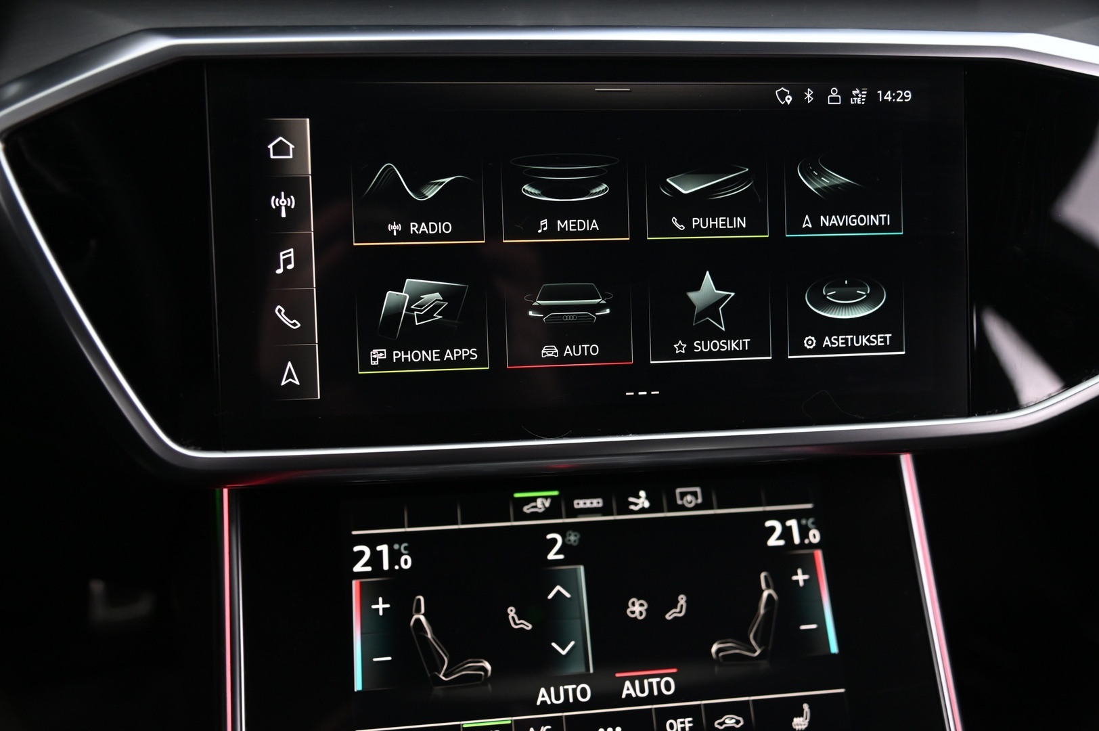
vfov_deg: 35.0
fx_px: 1159
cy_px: 366
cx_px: 550
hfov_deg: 50.7
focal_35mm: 38
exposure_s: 1/20
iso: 2000
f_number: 4
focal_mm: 38
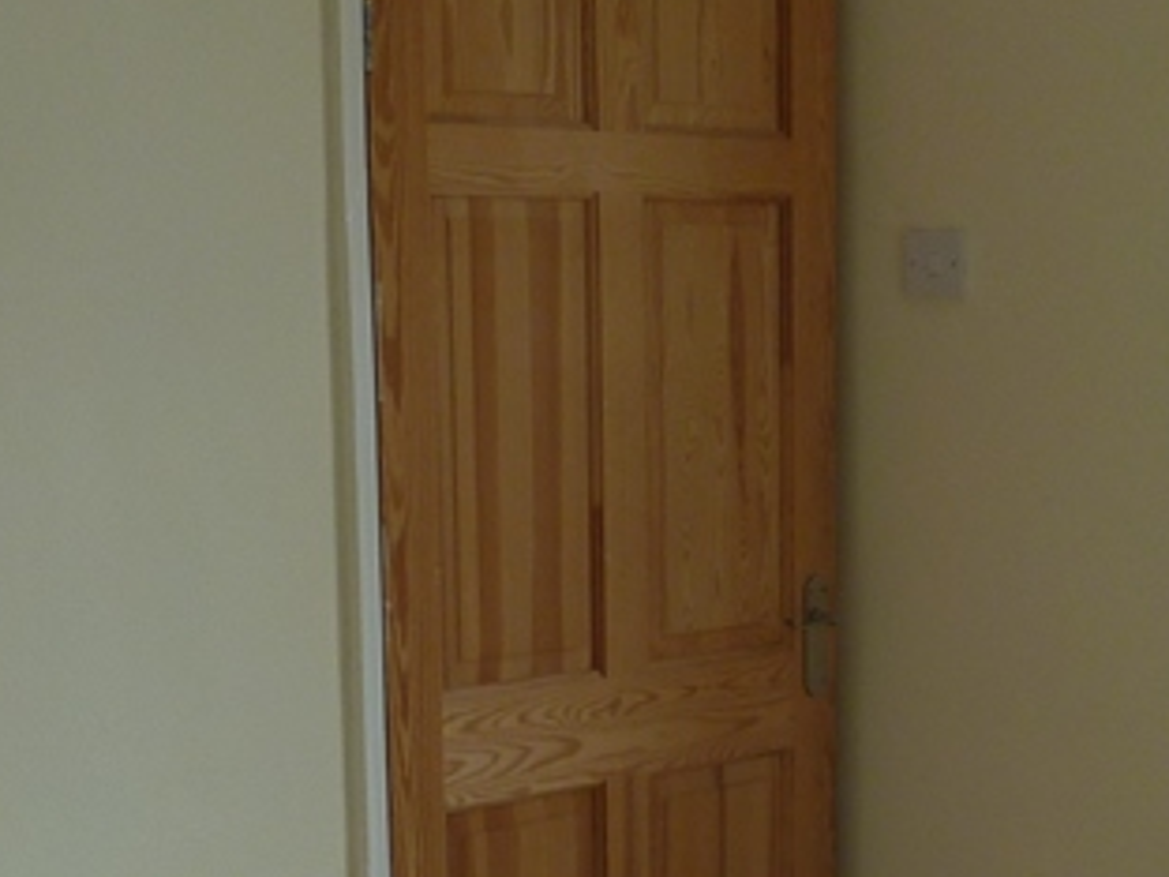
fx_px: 2769
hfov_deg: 23.5
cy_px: 761
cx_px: 903
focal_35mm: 82
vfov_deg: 17.8
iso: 80
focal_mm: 4.1
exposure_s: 1/50
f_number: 3.3
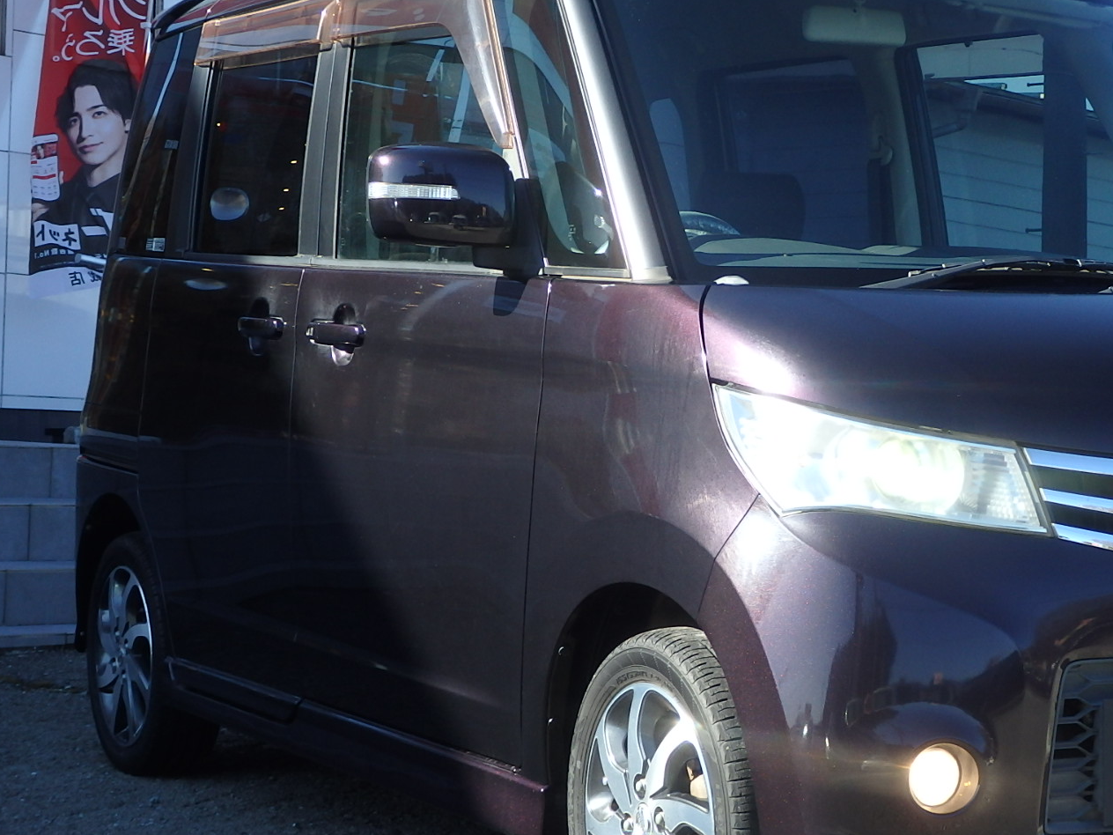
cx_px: 820
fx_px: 2637
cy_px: 428
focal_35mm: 82
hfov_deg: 23.6
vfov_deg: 18.0
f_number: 4.1
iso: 125
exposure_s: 1/320
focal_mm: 9.8
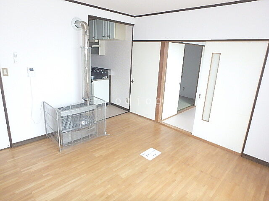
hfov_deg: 79.0
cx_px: 134
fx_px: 163
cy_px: 100
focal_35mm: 21
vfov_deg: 63.4
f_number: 3.5
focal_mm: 3.7
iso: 400
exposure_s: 1/30
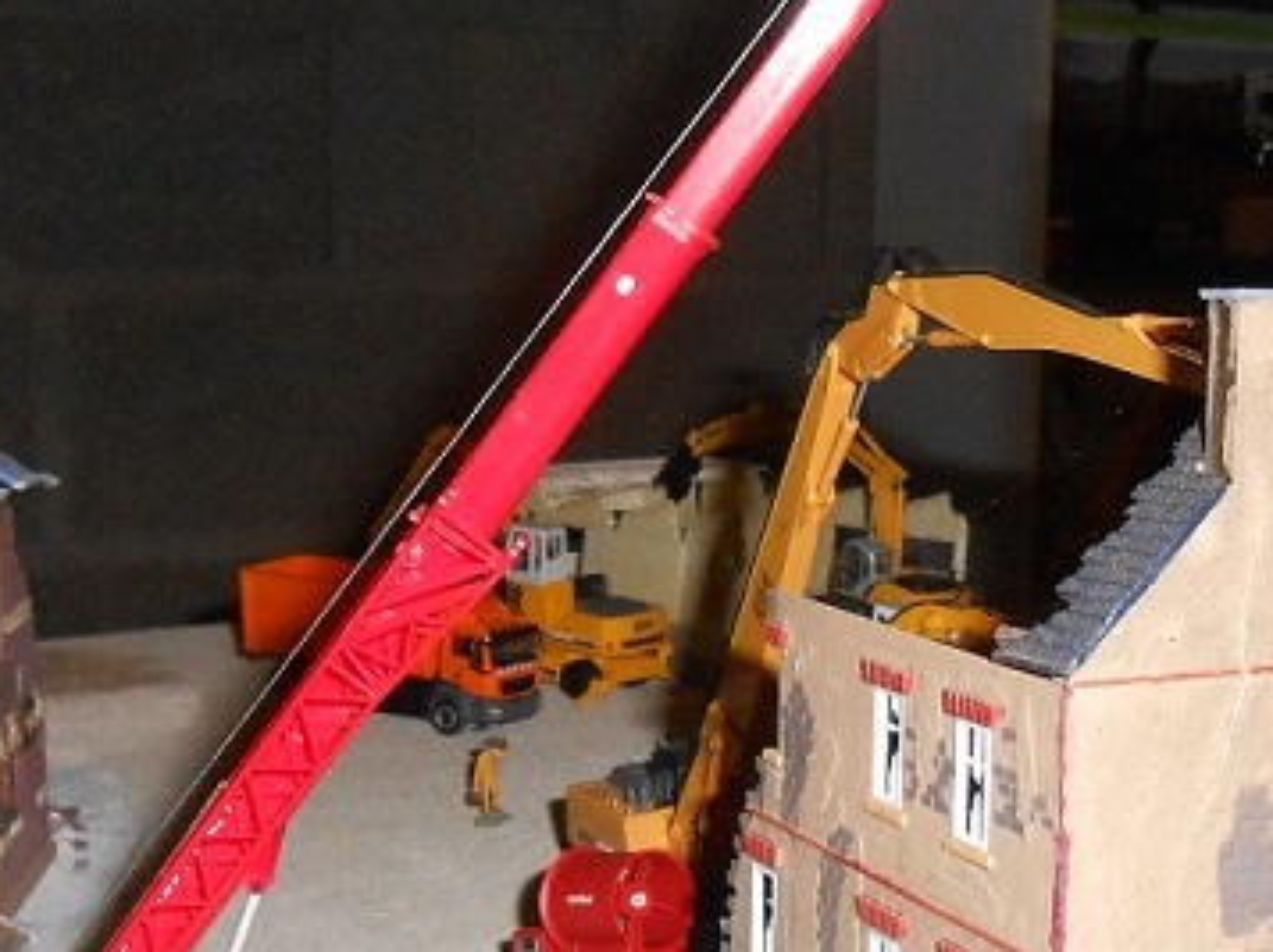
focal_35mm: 63
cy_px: 542
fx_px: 2314
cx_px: 645
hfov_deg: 30.8
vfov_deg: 23.2
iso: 400
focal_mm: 4.6
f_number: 11.5
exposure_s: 1/25
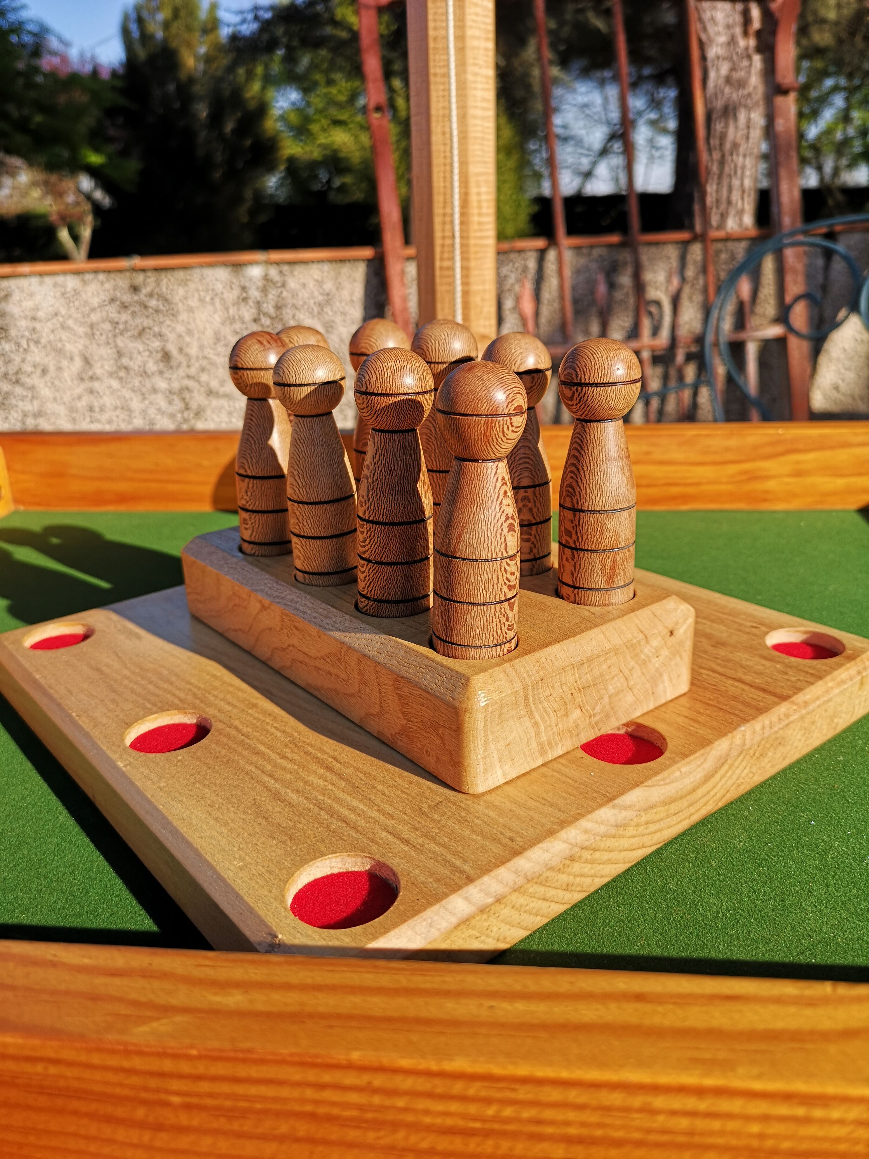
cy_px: 580
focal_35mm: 27
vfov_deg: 65.3
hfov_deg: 51.4
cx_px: 434
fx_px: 904
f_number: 1.8
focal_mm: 3.95
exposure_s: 1/2041
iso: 50
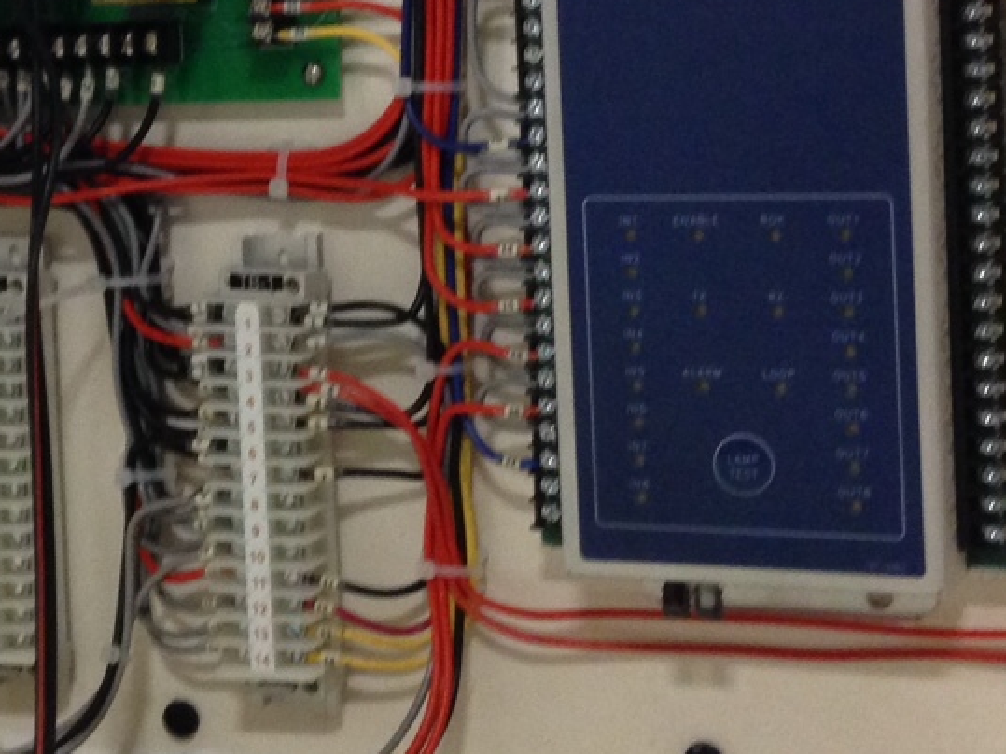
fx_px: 2906
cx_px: 136
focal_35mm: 100
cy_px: 99
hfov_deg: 19.3
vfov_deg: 14.7
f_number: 2.4
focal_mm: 4.13
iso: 200
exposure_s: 1/20
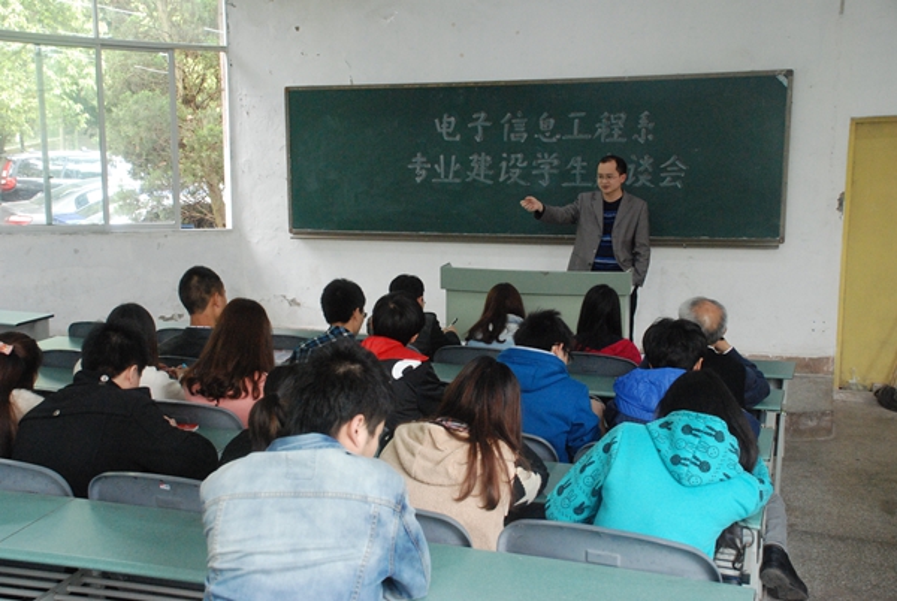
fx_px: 1048
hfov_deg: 46.3
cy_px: 300
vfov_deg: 32.0
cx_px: 448
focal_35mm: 42
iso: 1600
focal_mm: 28
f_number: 5.6
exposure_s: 1/125
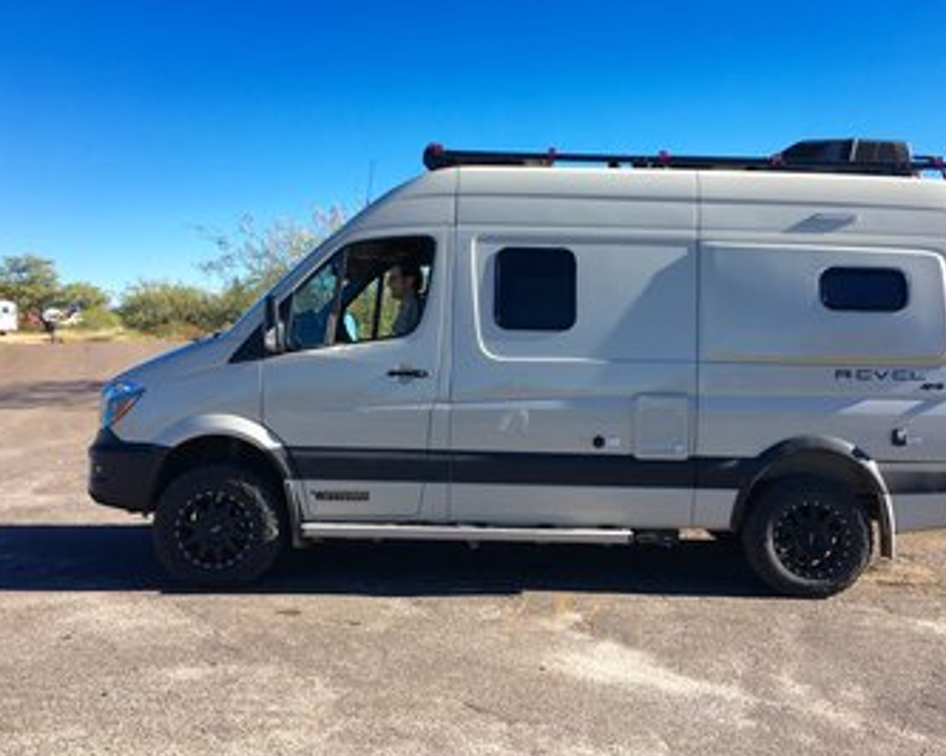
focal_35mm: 34
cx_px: 528
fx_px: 951
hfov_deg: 52.7
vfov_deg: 43.3
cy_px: 387
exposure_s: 1/938
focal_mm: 4.15
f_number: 2.2
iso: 25
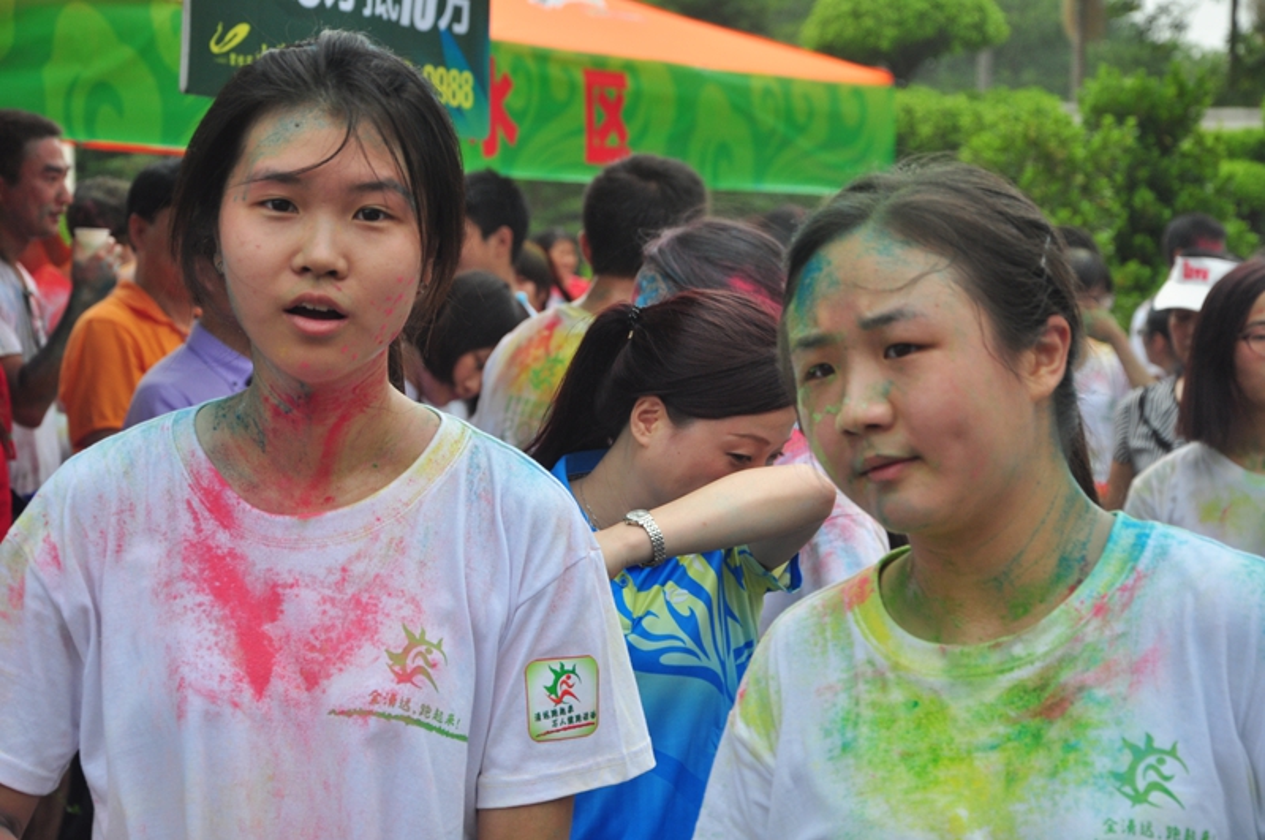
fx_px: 3684
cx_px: 632
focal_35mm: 105
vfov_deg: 13.0
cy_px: 420
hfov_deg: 19.5
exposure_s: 1/500
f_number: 7.1
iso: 250
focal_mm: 70
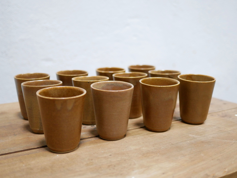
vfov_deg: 34.4
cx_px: 118
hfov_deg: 44.8
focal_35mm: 42
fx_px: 288
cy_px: 89
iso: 1250
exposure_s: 1/60
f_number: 1.7
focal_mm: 20
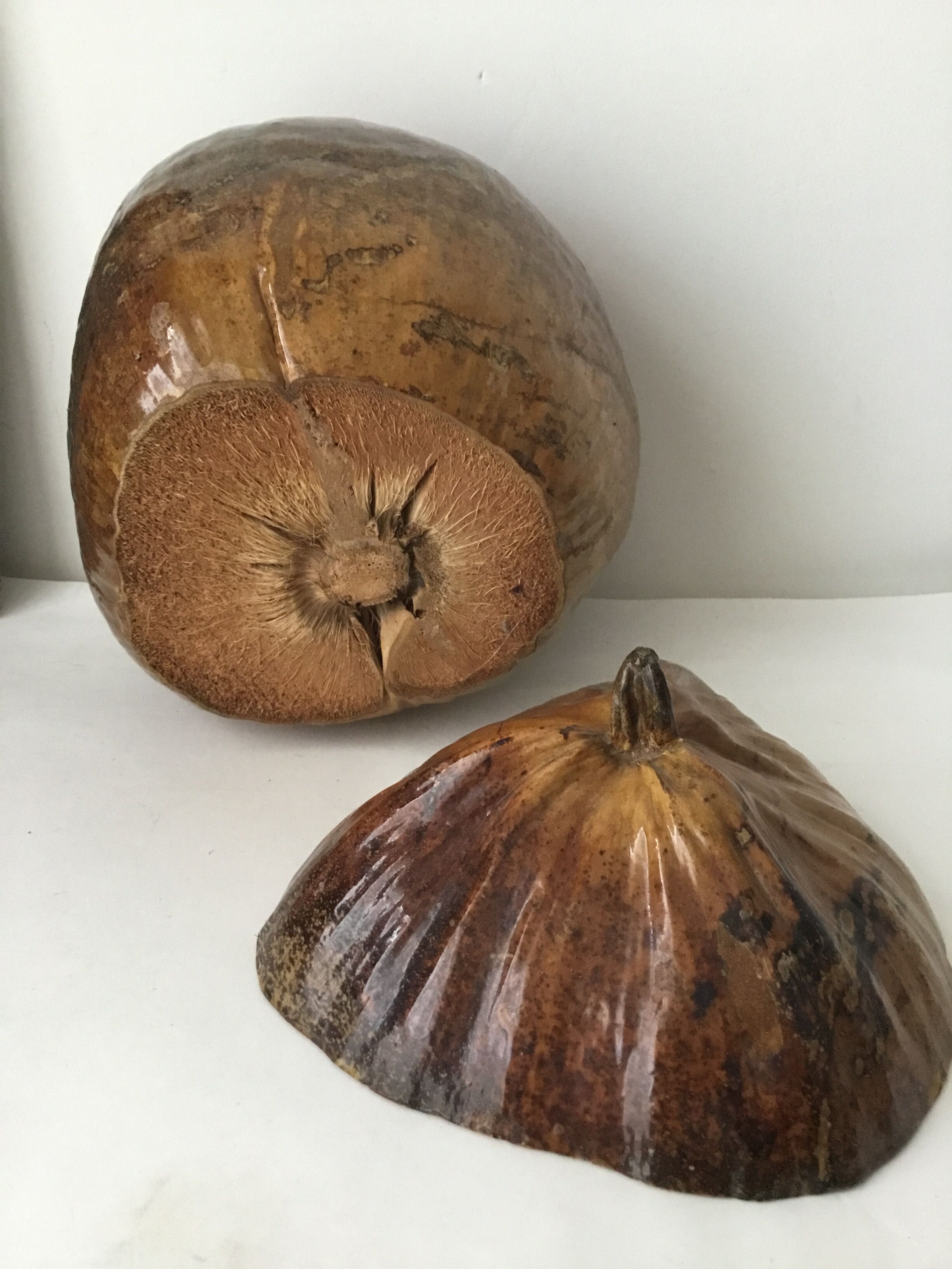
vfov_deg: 58.4
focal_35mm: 31
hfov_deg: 45.4
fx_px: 1137
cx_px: 476
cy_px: 634
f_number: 2.4
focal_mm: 3.3
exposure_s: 1/33
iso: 250
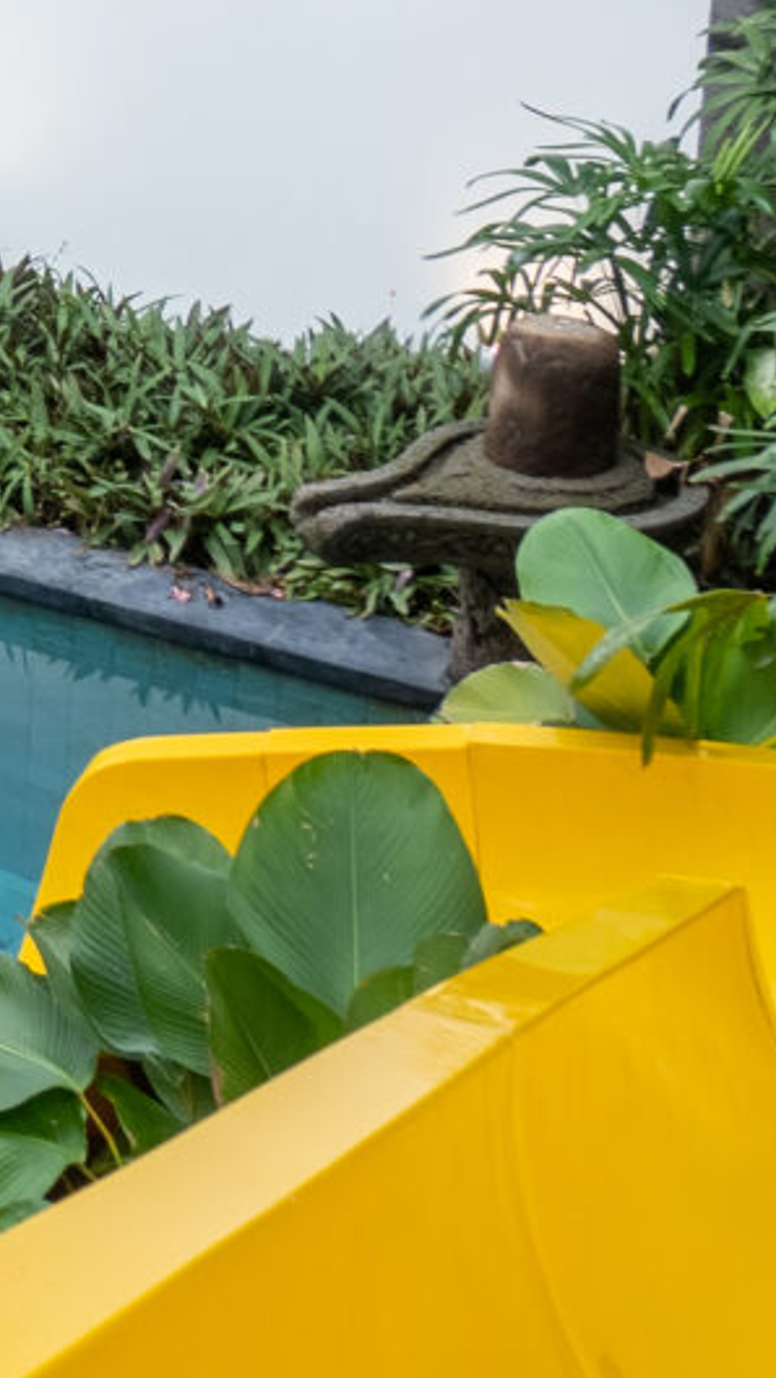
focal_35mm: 76
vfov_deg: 25.7
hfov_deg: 13.9
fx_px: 2777
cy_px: -158
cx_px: -687
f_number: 6.3
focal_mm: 10
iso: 100
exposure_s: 1/160
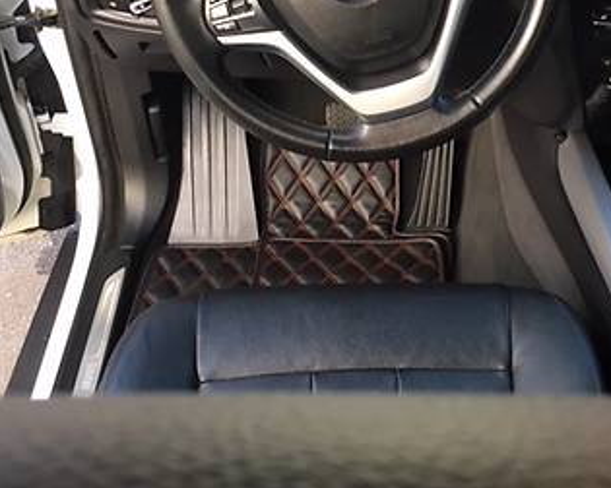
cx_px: 402
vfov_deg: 28.1
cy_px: 203
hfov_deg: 34.5
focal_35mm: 54
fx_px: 976
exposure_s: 1/33
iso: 32
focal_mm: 4.2
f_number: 2.2
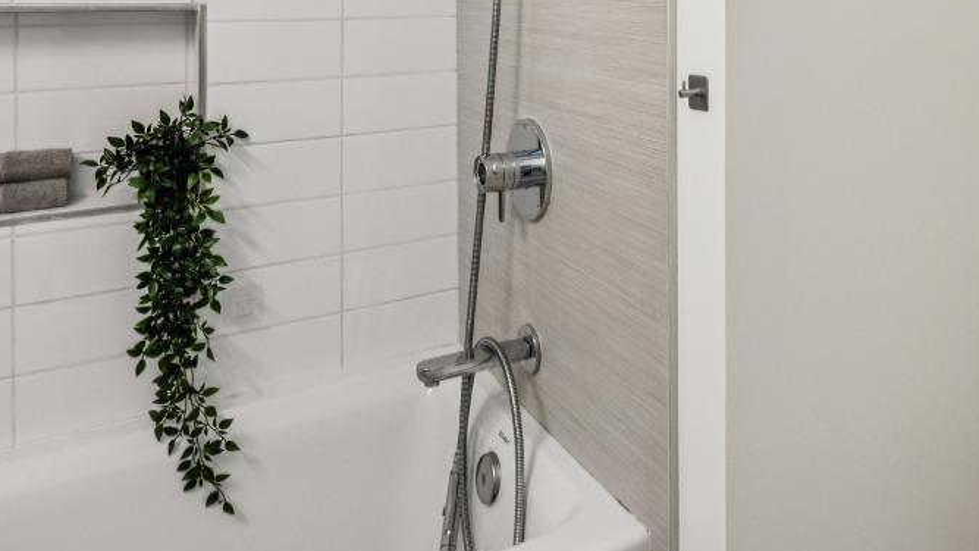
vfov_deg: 32.6
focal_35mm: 33
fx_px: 857
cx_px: 663
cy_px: -9
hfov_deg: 58.0
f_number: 8
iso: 125
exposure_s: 1/10
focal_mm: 14
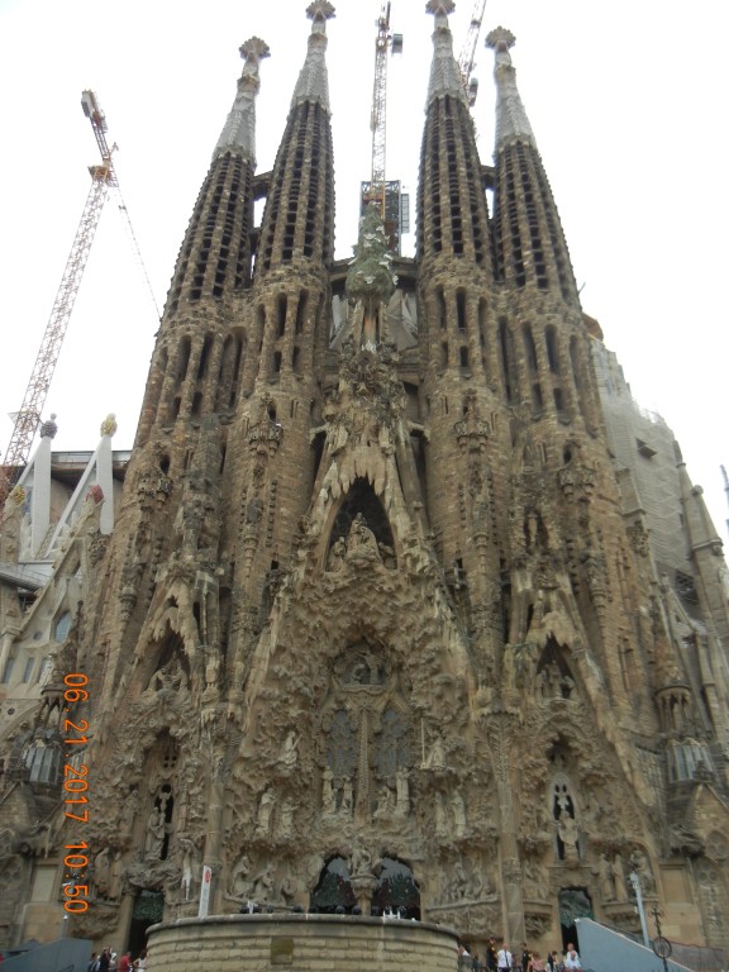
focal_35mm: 30
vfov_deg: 60.0
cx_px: 364
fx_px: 842
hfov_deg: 46.8
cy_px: 486
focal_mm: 5.4
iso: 160
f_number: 3.5
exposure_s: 1/460
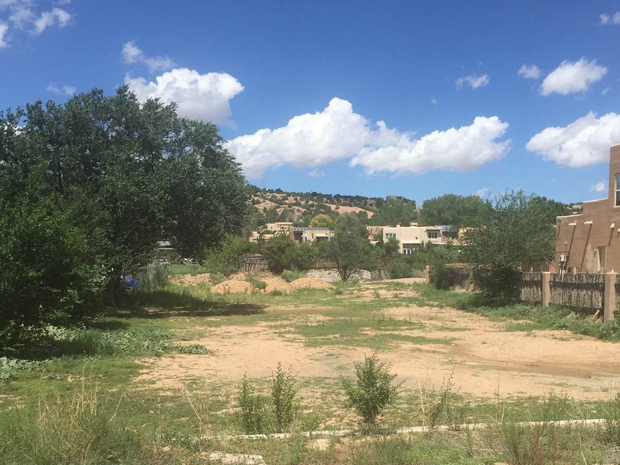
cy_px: 316
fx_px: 716
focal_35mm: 40
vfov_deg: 35.5
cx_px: 354
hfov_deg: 46.7
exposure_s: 1/2475
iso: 32
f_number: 2.2
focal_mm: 4.15
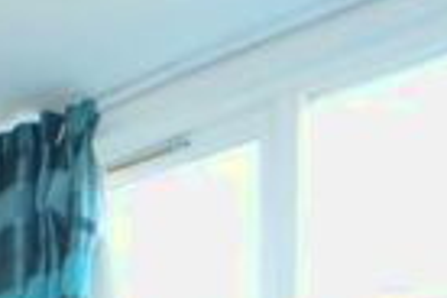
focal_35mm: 76
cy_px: 690
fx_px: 944
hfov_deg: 23.3
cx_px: -152
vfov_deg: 13.6
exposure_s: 1/60
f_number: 4
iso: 560
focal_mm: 10
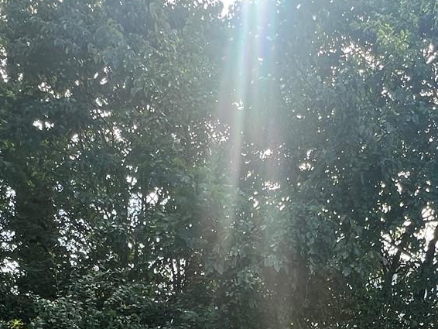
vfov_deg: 23.5
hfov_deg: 39.4
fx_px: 595
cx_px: 323
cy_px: 514
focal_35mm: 47
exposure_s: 1/206
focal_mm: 1.57
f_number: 1.8
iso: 32
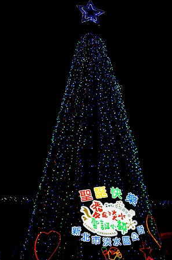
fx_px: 338
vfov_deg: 41.7
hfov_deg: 28.5
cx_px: 95
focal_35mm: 47
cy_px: 162
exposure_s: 1/125
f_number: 1.8
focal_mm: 24
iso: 100
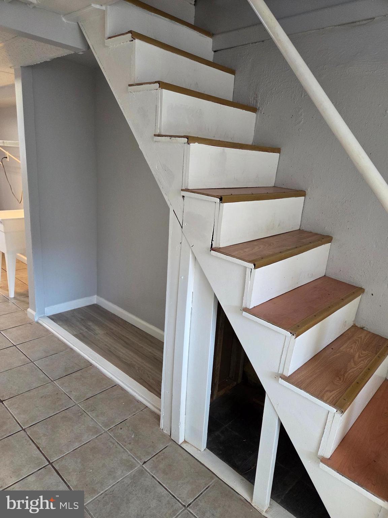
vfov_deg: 73.9
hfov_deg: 58.9
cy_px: 259
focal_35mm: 23
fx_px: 344
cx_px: 194
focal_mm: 5.4
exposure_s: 1/120
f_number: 1.8
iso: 250
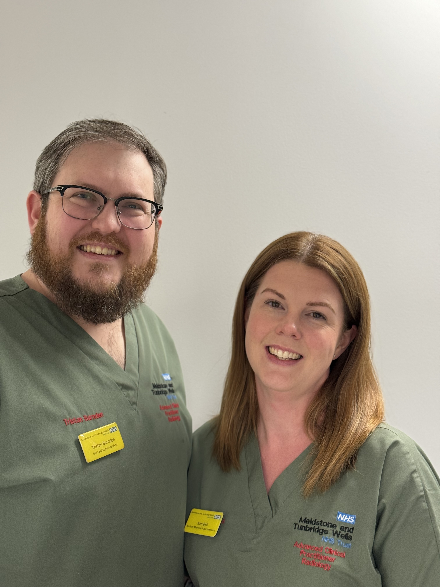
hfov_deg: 30.3
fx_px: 813
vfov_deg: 39.7
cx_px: 220
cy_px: 294
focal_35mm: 48
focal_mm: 6.76
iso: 250
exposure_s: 1/33
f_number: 1.78
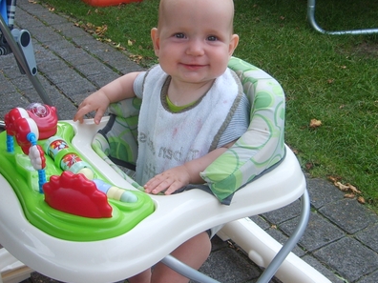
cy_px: 119
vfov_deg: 27.5
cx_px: 185
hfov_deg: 36.2
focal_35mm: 53
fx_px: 579
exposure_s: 1/90
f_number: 2.8
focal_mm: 5.8
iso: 50
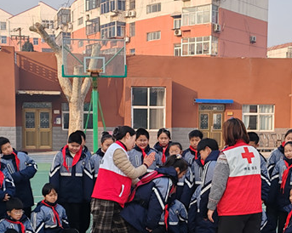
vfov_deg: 21.7
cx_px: 157
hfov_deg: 27.1
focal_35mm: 70
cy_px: 168
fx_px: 605
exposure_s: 1/370
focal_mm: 6.12
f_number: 1.9
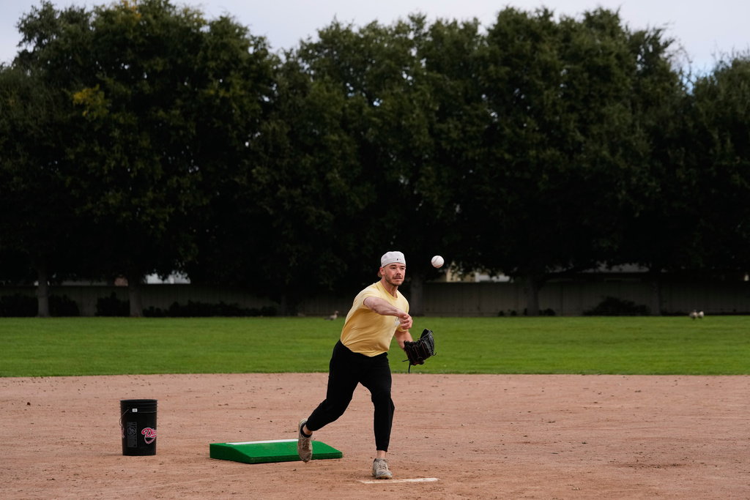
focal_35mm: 105
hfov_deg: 19.5
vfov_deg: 13.0
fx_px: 2188
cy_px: 250
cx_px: 375
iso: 800
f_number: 5
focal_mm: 105
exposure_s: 1/3200
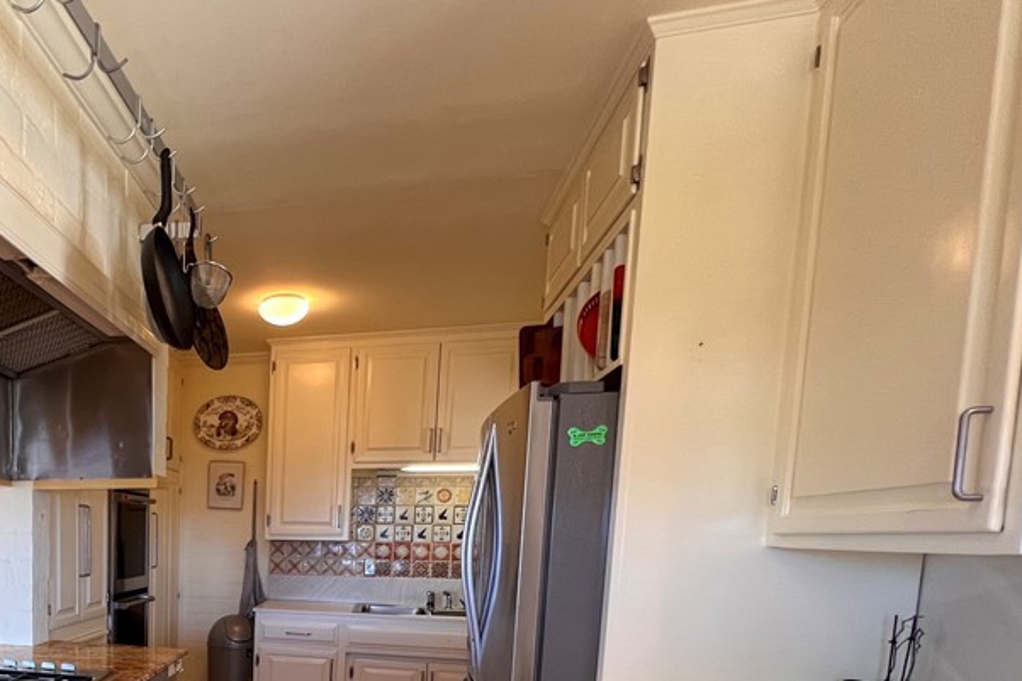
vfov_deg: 49.3
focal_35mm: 23
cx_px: 171
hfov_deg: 67.2
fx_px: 653
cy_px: 610
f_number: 1.8
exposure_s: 1/120
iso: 160
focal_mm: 1.57
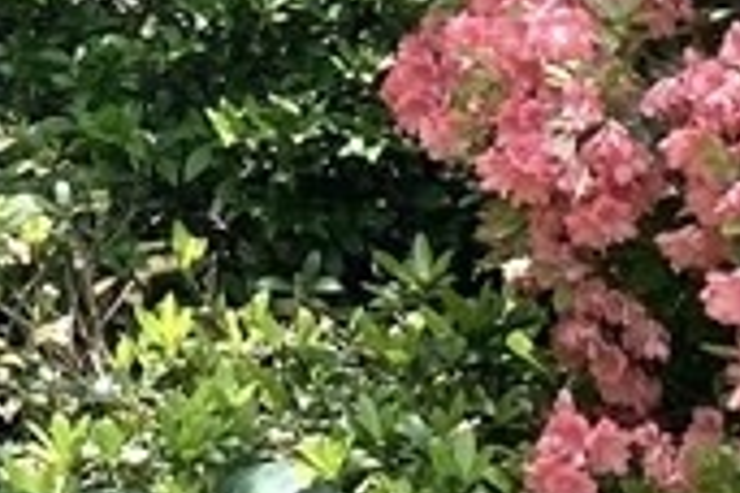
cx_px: -744
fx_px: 3330
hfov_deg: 11.4
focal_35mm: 162
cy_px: -1029
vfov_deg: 7.4
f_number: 1.8
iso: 32
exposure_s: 1/456
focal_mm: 4.25
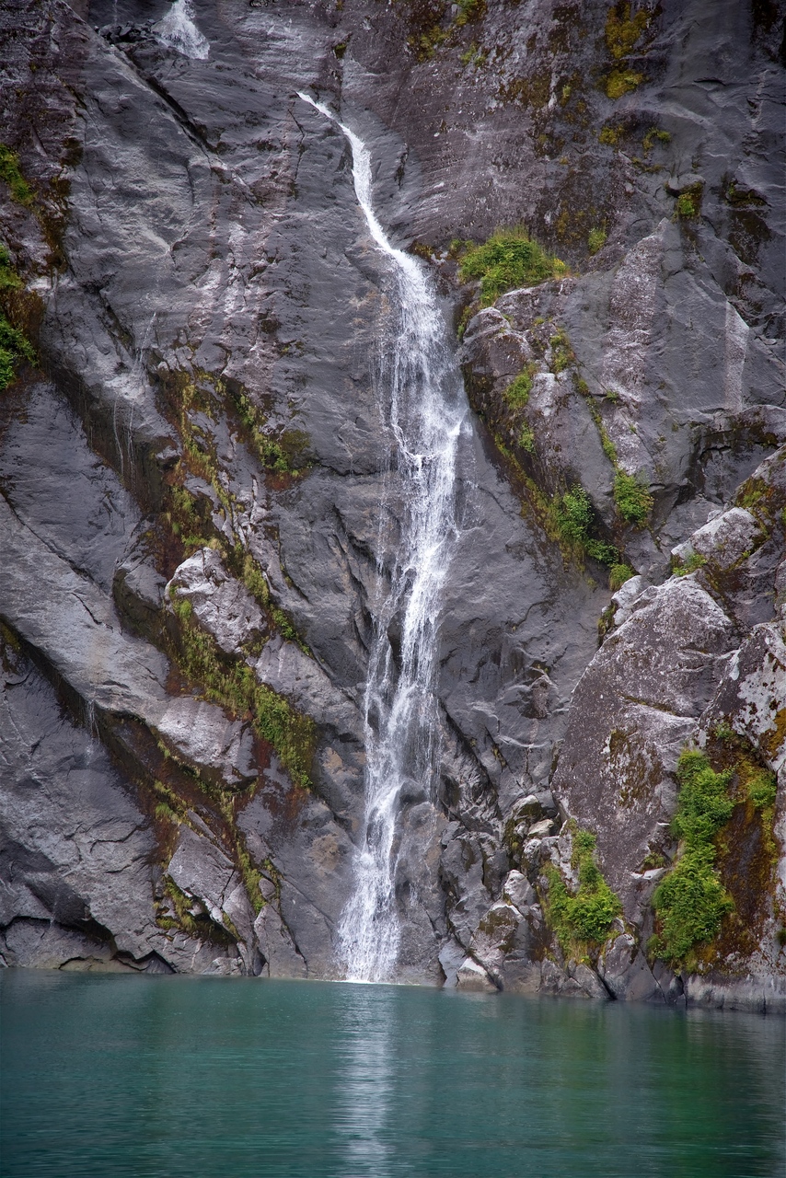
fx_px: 3928
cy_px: 589
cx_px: 393
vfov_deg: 17.1
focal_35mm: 120
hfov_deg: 11.4
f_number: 4
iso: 180
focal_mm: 120
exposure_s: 1/250
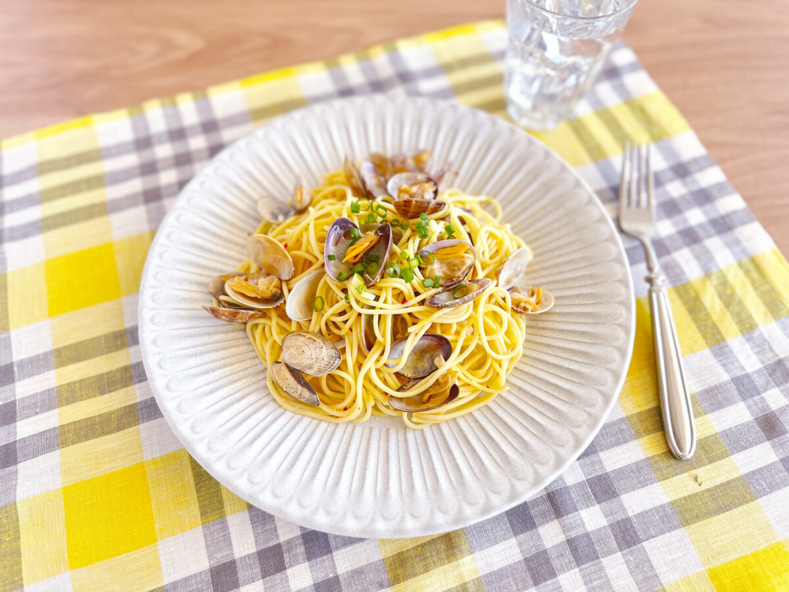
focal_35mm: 24
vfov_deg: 56.8
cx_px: 394
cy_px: 296
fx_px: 547
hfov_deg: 71.6
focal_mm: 6.86
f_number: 1.78
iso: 125
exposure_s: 1/121
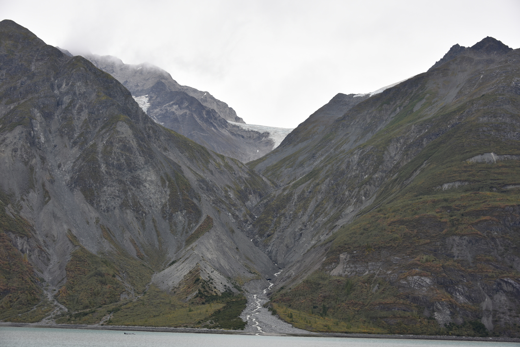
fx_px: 809
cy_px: 174
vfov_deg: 24.2
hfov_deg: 35.6
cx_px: 260
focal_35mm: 56
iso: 100
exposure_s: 1/125
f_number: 6.3
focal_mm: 56
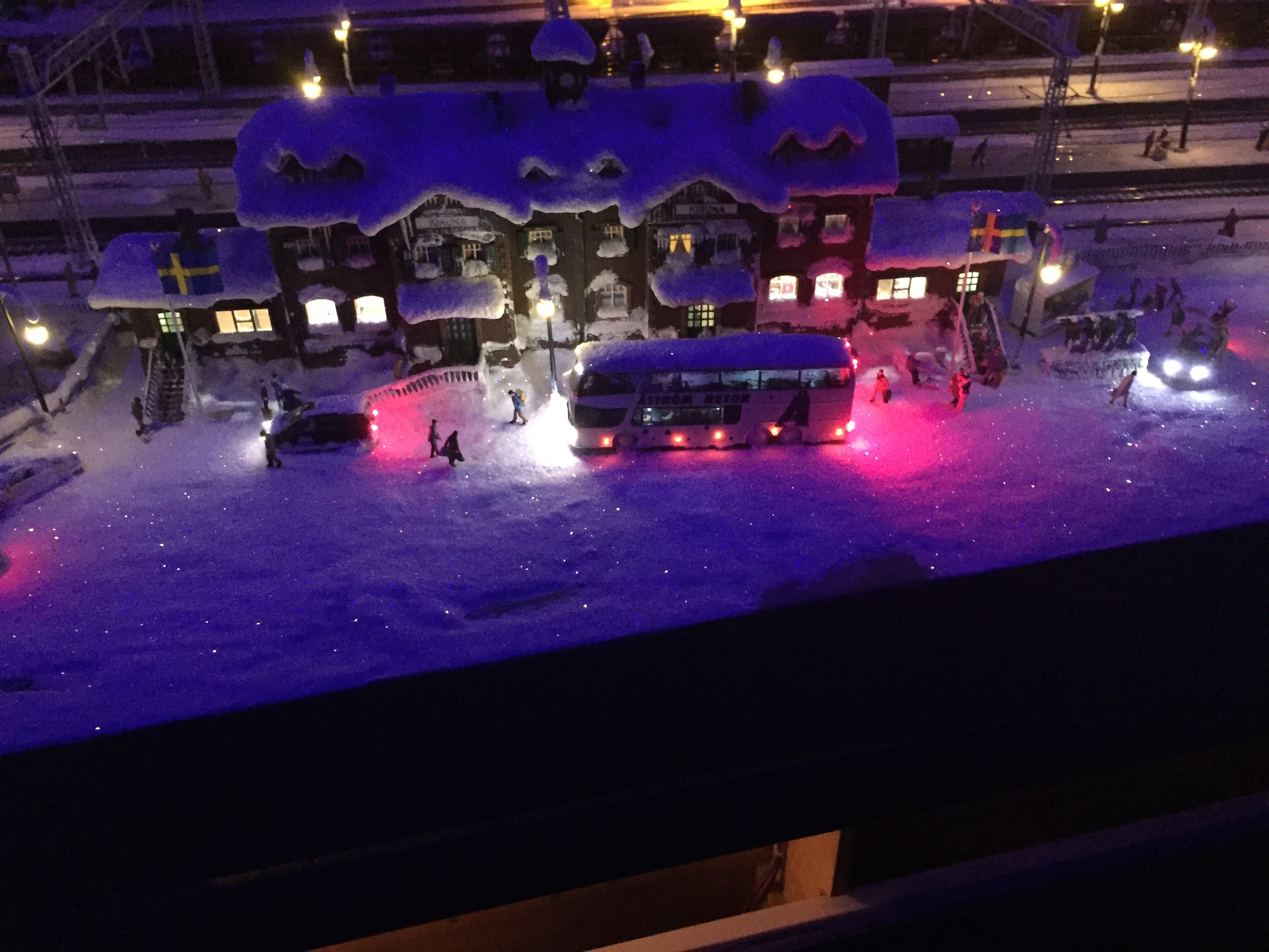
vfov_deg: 48.2
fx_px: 1063
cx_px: 634
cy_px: 476
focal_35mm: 29
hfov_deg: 61.7
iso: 800
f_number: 2.2
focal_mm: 4.15
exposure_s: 1/17
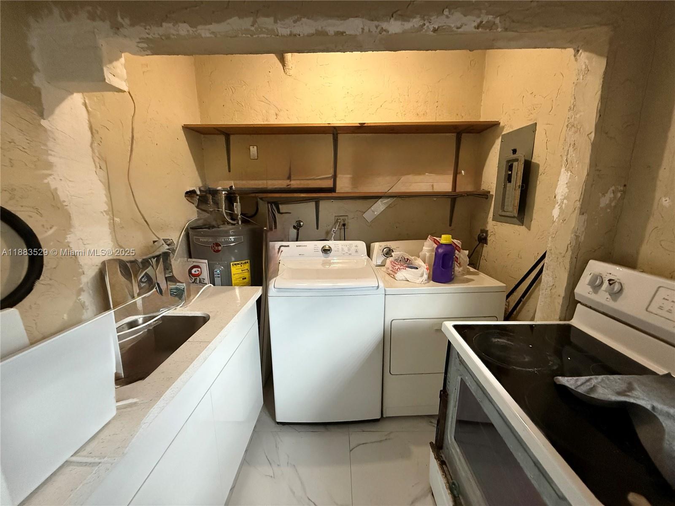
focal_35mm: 14
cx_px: 338
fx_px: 273
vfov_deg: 85.7
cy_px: 253
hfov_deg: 102.1
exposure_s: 1/60
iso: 800
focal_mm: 2.22
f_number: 2.2
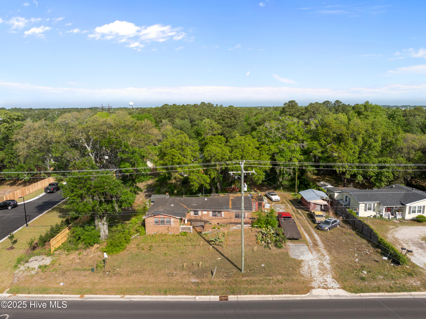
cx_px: 213
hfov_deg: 71.6
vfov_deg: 56.8
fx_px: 295
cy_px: 160
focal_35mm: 24
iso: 100
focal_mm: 12.29
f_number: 2.8
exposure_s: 1/240
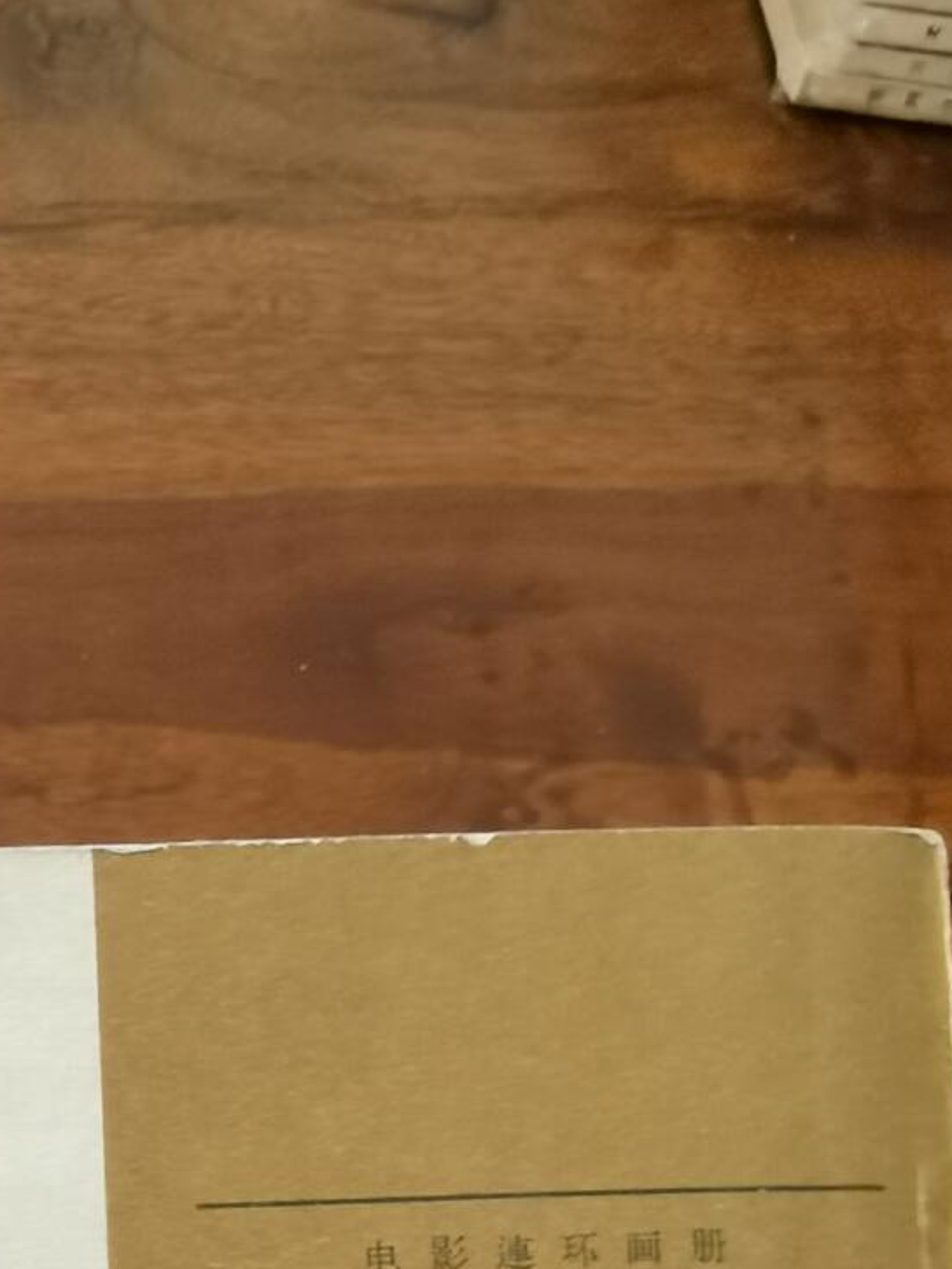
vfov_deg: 25.8
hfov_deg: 20.8
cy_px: 1542
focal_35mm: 67
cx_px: -126
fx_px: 2456
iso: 125
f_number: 2.2
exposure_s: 1/40
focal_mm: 2.26
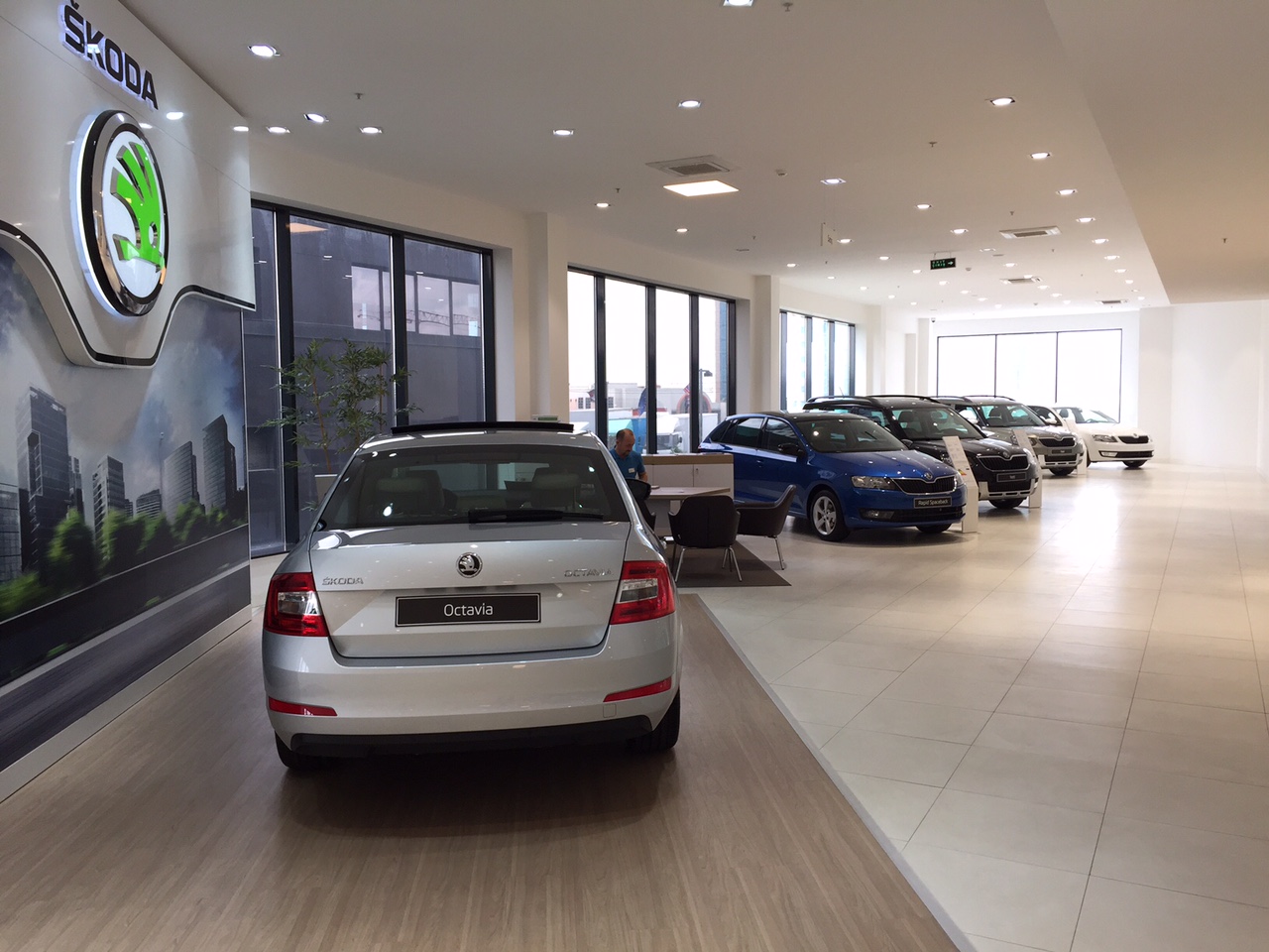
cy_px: 476
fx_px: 1063
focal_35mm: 29
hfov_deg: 61.7
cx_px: 634
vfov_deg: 48.2
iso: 50
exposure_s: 1/100
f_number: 2.2
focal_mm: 4.15
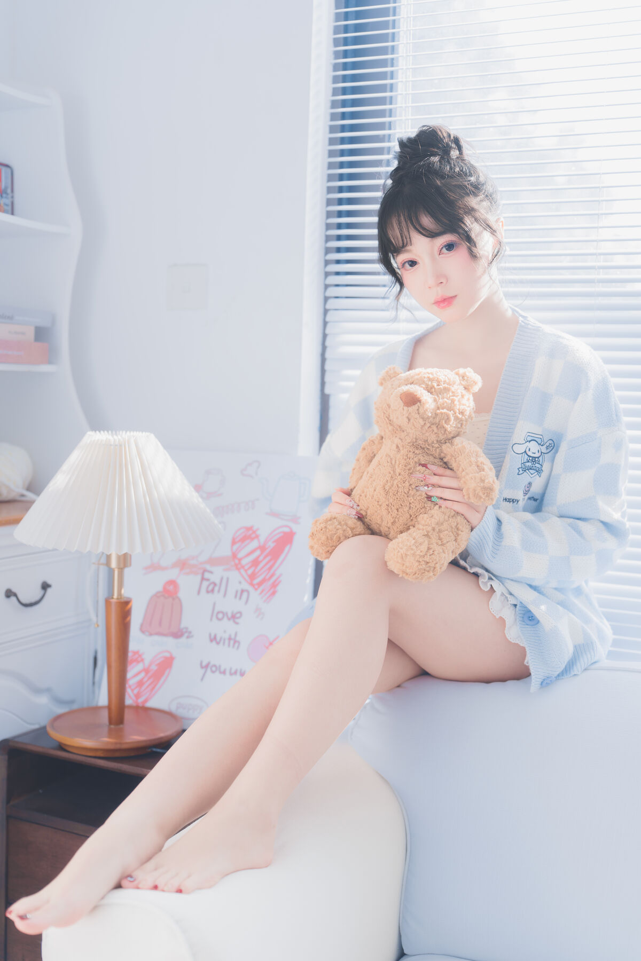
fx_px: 1122
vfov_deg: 46.4
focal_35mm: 42
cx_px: 320
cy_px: 480
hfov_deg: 31.9
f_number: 2
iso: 100
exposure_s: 1/160
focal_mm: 42
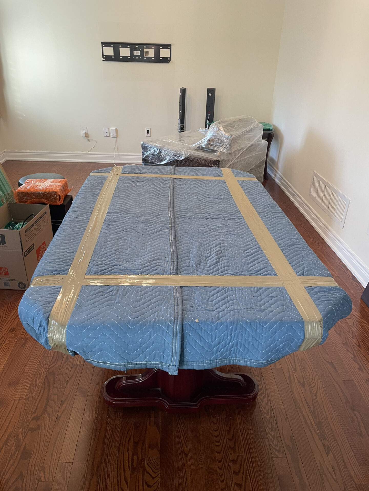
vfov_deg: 67.3
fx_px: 370
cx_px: 184
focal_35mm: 26
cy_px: 246
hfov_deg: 53.1
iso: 100
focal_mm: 4.2
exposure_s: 1/60
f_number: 1.6
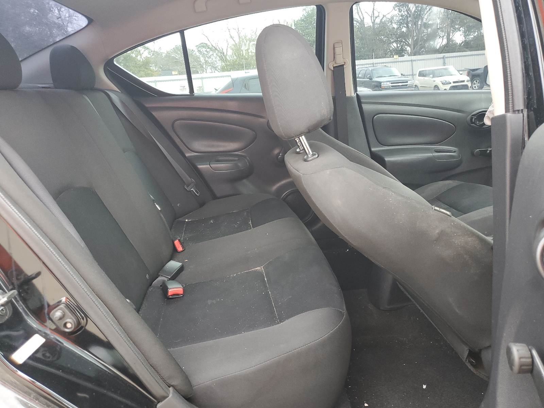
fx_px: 409
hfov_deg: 67.3
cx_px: 272
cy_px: 204
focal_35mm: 26
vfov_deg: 53.1
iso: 89
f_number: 1.5
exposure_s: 1/120
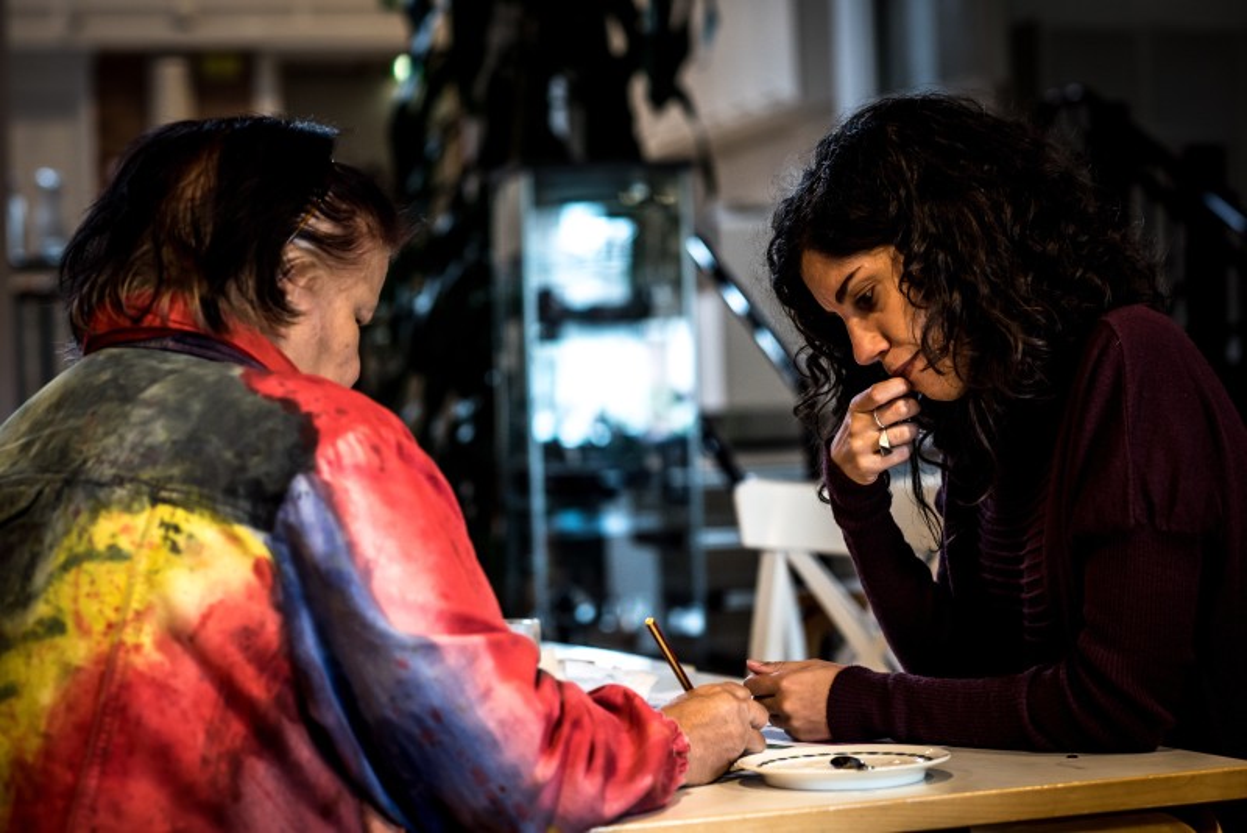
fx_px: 2945
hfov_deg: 23.9
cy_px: 416
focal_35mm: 85
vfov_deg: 16.1
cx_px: 624
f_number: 3.5
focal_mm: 85
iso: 1000
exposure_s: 1/100
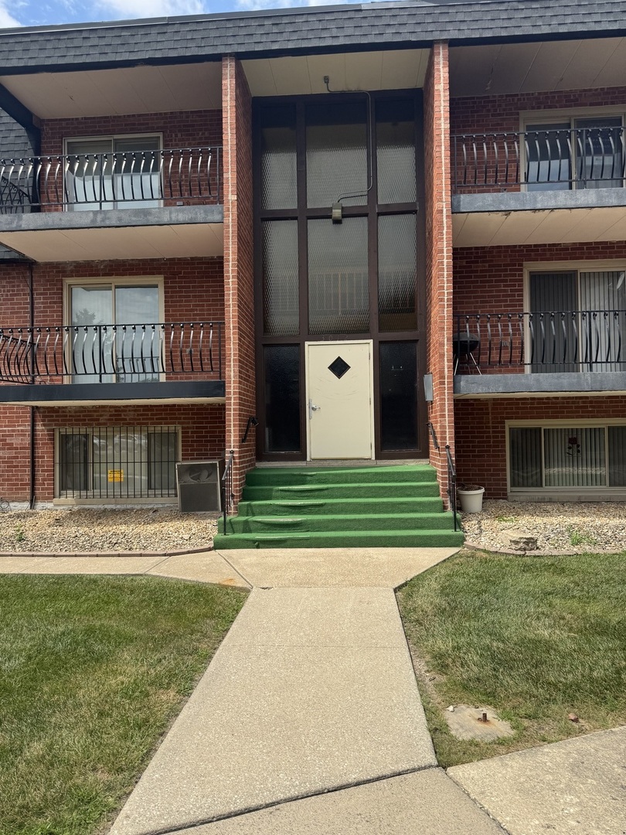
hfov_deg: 56.8
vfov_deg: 71.6
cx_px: 313
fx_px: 579
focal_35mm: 24
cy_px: 418
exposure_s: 1/4310
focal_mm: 6.76
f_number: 1.78
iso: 80
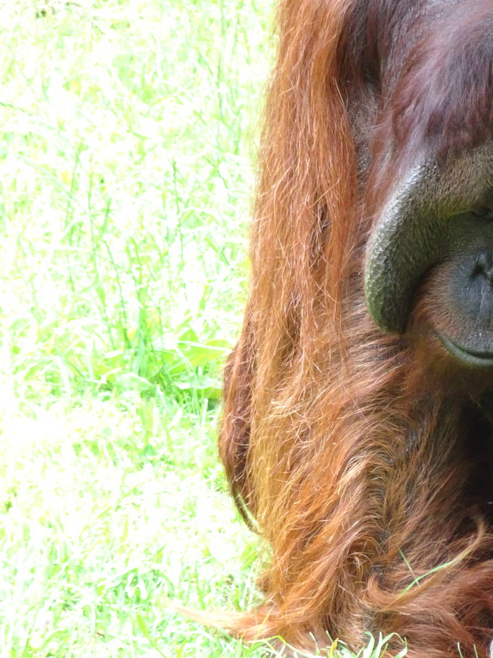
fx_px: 12689
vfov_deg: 3.0
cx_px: 405
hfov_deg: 2.2
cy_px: 329
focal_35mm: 668
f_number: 6.3
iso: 640
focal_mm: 85.47
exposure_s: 1/160
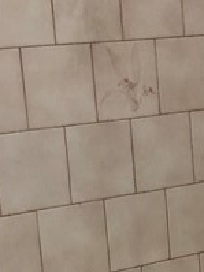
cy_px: 282
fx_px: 1133
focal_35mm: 144
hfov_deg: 10.1
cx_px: 237
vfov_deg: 13.5
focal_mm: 3.99
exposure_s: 1/15
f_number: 1.8
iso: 40
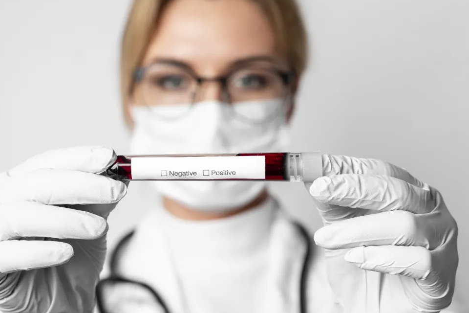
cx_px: 212
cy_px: 175
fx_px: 1368
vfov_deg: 13.0
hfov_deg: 19.5
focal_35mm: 105
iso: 100
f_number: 5
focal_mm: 56
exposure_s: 1/160
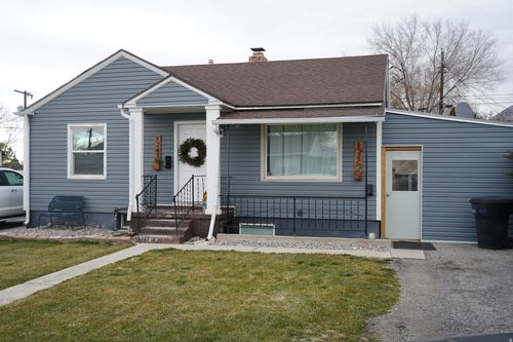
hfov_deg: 55.8
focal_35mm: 34
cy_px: 171
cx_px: 256
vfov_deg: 38.9
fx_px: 484
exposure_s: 1/60
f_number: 4
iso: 125
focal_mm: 34
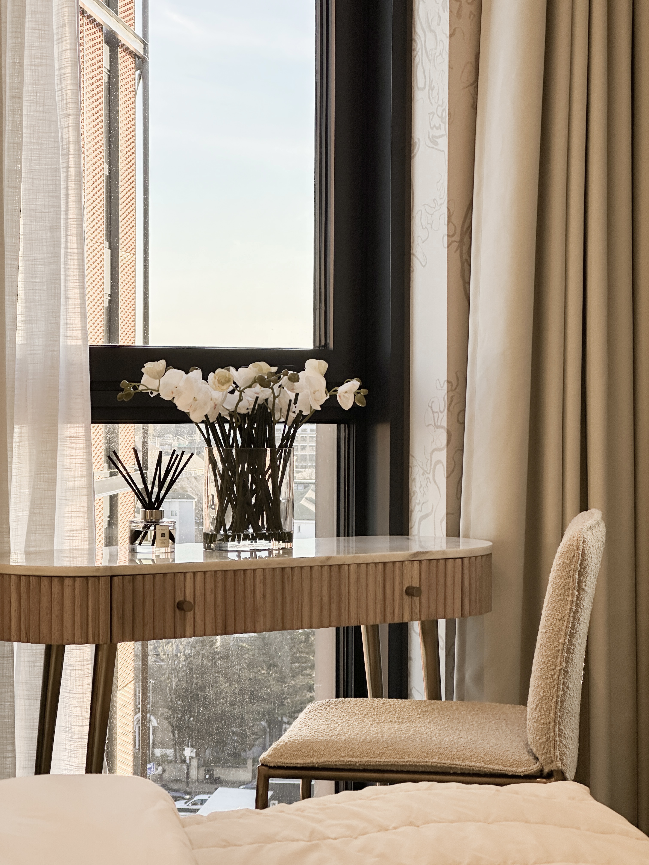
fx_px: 1925
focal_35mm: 77
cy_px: 432
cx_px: 324
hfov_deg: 19.1
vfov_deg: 25.3
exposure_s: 1/100
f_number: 2.8
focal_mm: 9
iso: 32
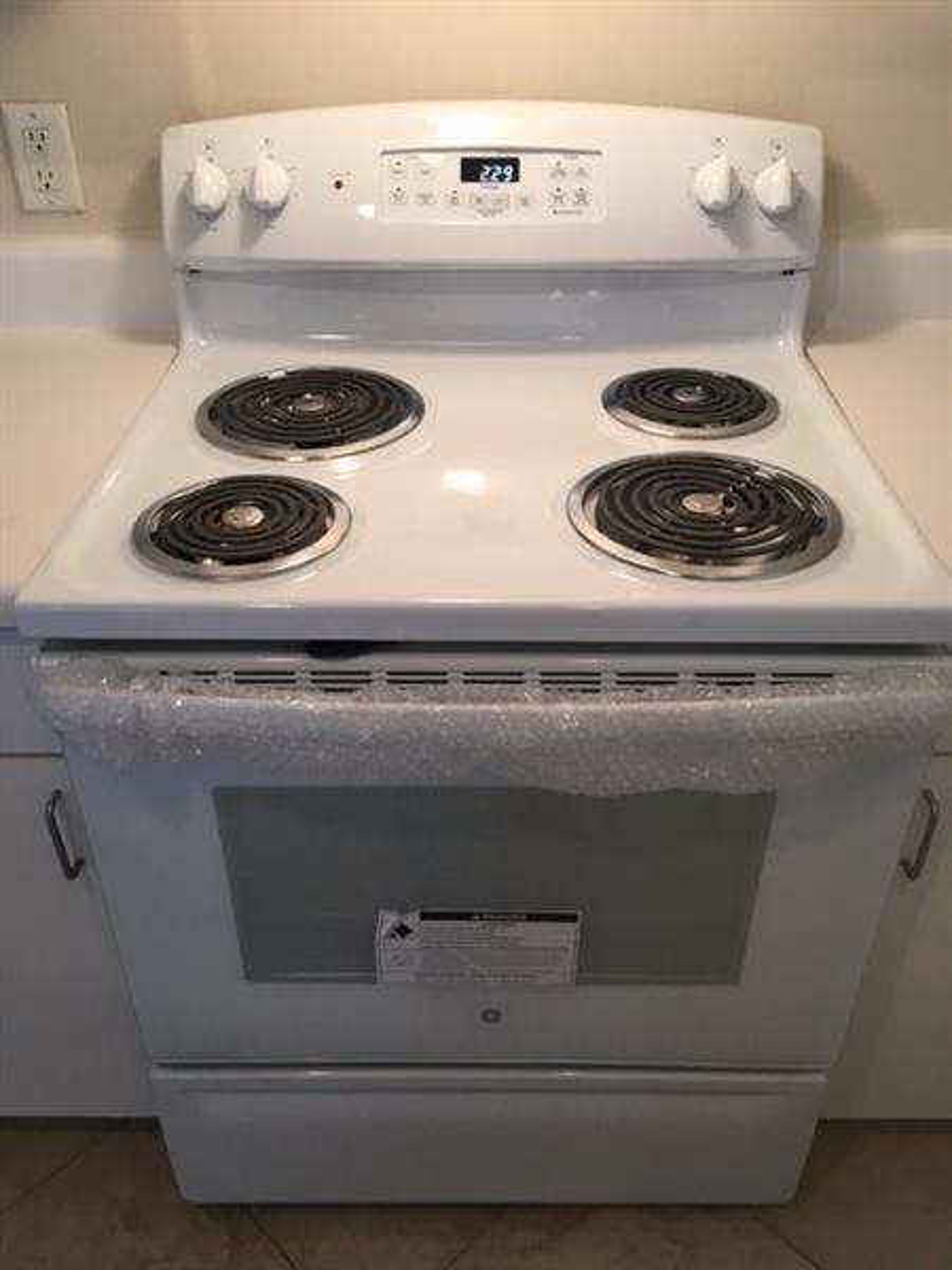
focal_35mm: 29
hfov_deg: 48.2
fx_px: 1063
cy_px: 635
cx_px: 476
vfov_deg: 61.7
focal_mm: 4.15
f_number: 2.2
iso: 50
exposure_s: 1/30
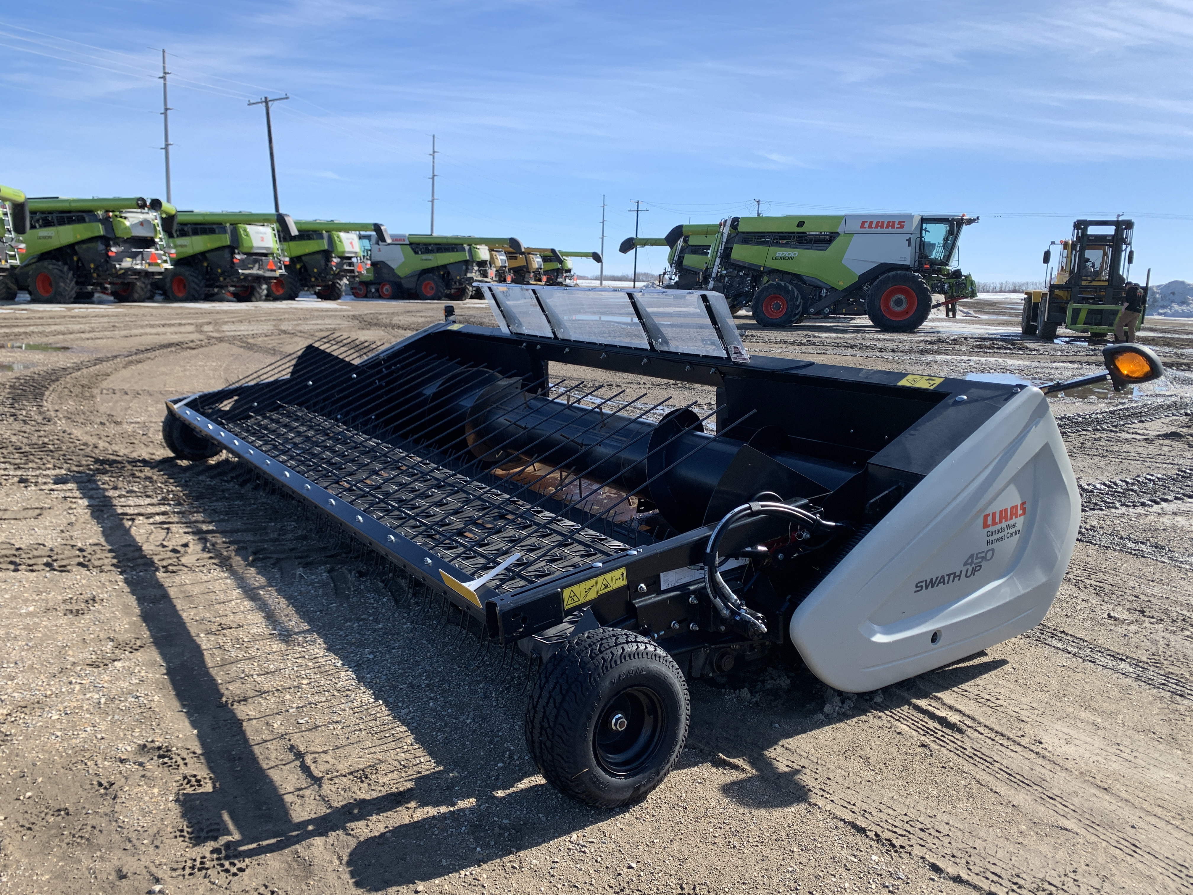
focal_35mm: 26
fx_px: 896
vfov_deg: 53.1
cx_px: 596
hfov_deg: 67.3
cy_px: 448
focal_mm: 4.25
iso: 25
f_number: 1.8
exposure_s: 1/2309
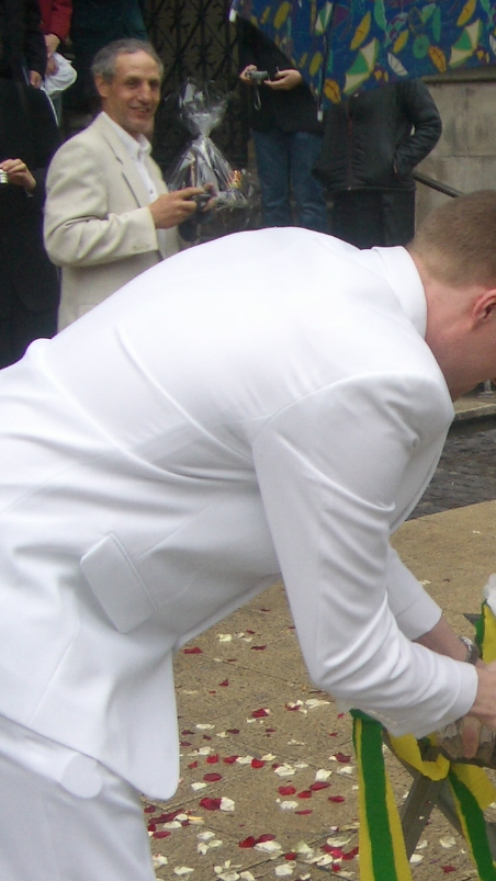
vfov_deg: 27.5
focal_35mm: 76
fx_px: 1776
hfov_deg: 14.9
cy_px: 647
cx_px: 717
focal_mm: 5.8
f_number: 2.6
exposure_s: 1/160
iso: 50
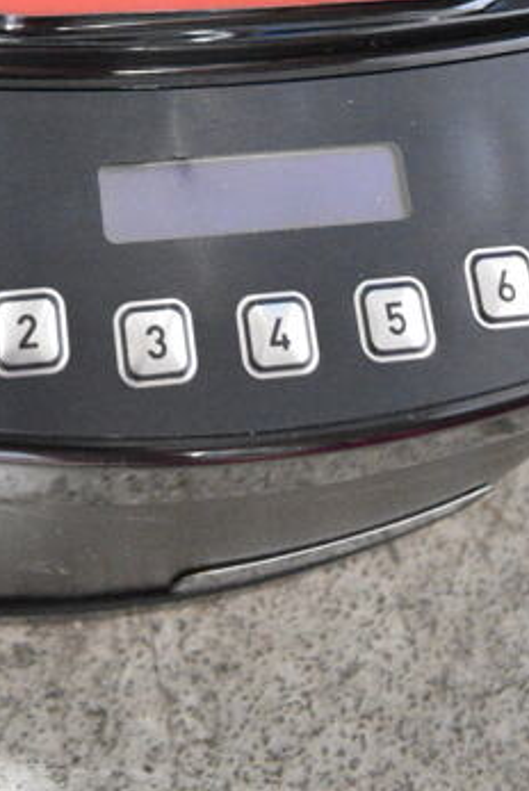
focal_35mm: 71
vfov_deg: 24.8
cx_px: 103
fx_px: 1562
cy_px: -227
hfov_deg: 19.0
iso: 6400
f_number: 4.5
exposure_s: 1/80
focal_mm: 18
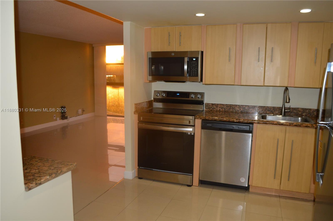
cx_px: 166
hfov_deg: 67.4
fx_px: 249
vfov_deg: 47.8
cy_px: 110
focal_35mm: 27
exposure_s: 1/60
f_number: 3.5
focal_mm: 18
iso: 450
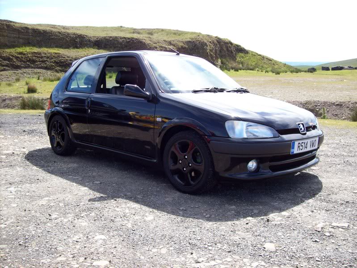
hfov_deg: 51.4
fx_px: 371
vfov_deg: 39.6
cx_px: 178
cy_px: 134
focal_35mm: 36
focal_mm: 6
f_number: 2.7
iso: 80
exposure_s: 1/592
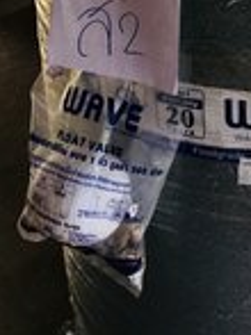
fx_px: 765
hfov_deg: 17.7
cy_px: -96
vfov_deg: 22.3
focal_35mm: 79
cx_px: 301
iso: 40
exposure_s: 1/100
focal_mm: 4.15
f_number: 2.2
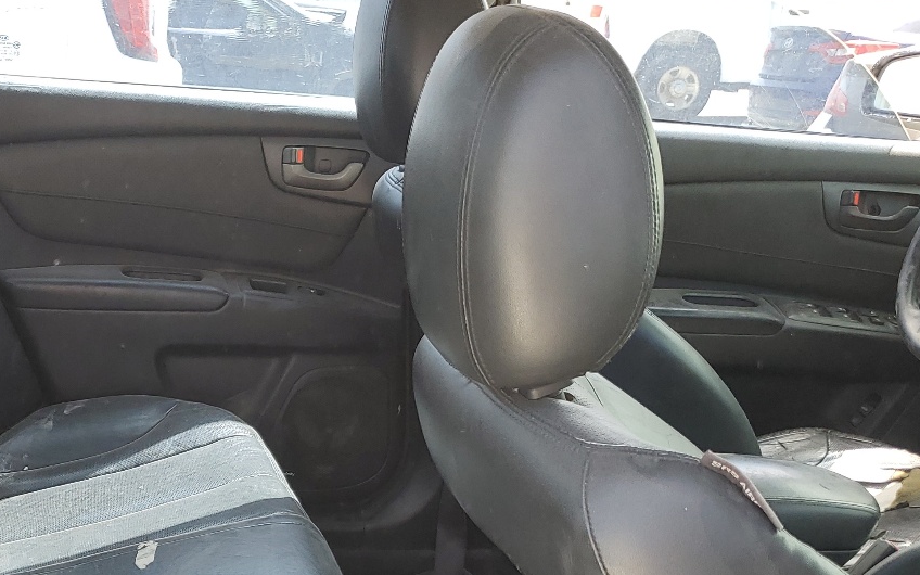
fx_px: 1304
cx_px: 233
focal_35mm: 52
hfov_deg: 37.9
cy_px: 538
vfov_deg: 24.0
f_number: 1.5
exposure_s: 1/286
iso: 50
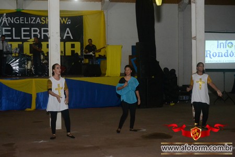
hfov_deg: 28.1
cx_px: 118
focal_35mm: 72
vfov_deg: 18.9
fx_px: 470
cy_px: 78
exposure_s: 1/160
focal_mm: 48
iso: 3200
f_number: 4.8
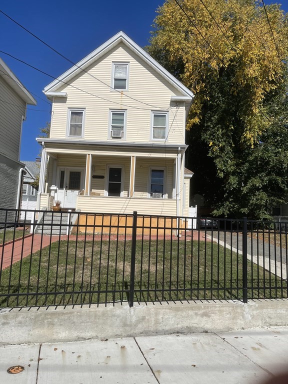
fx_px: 288
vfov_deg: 67.3
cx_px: 144
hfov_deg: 53.1
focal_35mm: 26
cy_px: 192
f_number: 1.6
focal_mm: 5.1
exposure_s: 1/8547
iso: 32
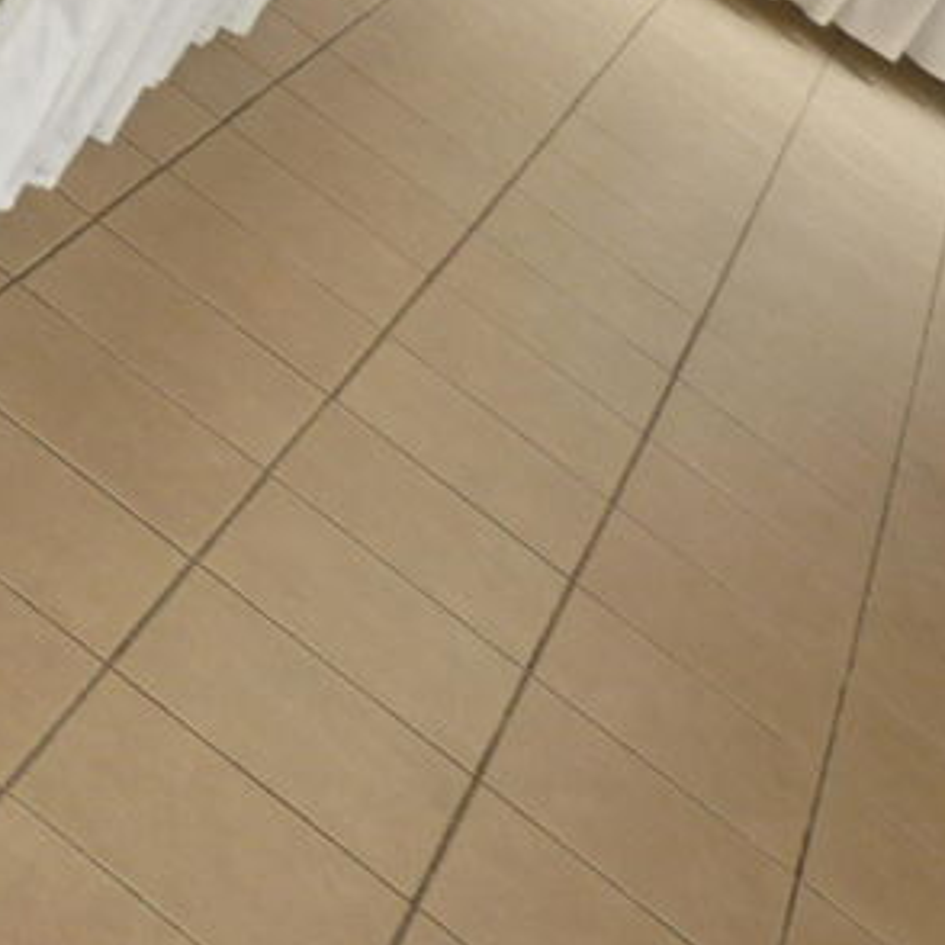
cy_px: -174
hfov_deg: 14.0
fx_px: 3675
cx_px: -350
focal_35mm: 119
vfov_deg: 14.2
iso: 100
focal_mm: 5.5
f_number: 2.8
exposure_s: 1/60
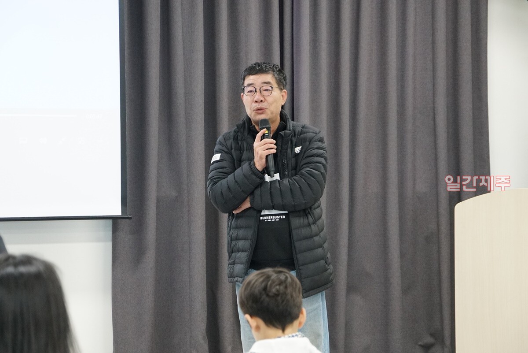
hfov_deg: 14.9
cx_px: 264
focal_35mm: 138
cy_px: 176
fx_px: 2025
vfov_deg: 9.9
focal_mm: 92
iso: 3200
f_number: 5.6
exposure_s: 1/160
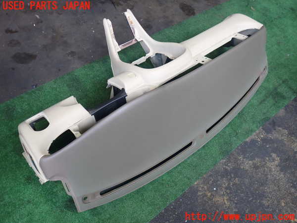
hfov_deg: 60.0
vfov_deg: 46.8
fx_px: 257
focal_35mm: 30
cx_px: 148
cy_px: 112
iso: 200
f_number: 2.3
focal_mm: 5.4
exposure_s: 1/80
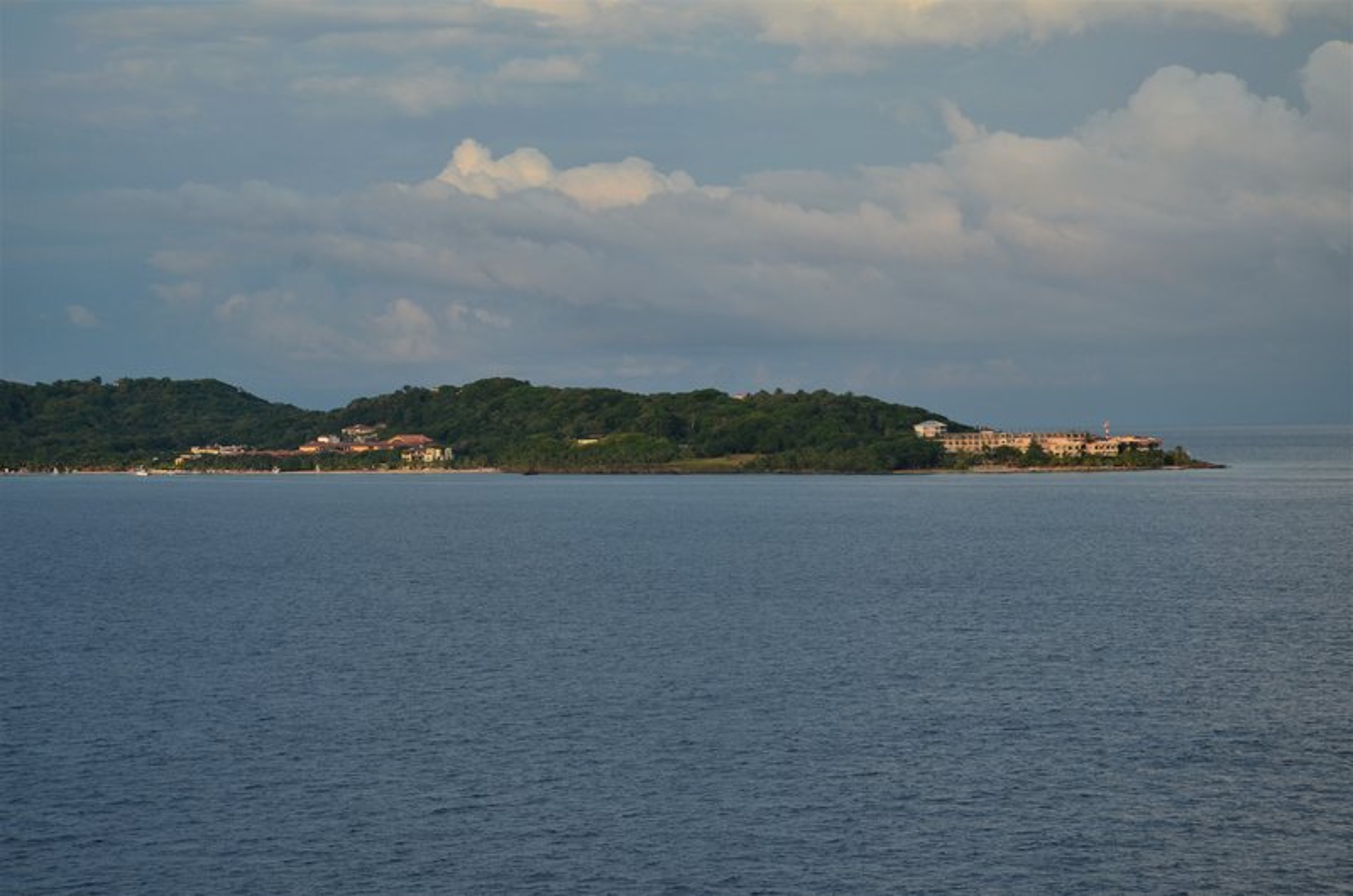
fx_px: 3488
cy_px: 448
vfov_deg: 14.6
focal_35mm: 93
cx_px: 676
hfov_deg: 22.0
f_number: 7.1
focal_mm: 62
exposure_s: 1/200
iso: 250
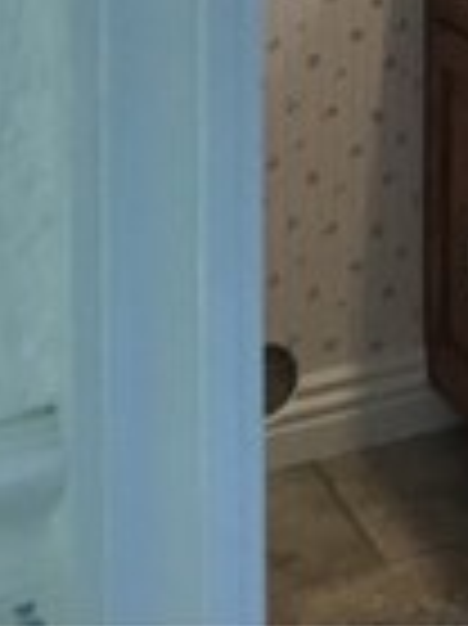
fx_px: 1932
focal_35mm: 107
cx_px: 760
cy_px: -450
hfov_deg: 12.9
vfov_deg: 16.0
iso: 25
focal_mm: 3.3
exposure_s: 1/30
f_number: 2.4
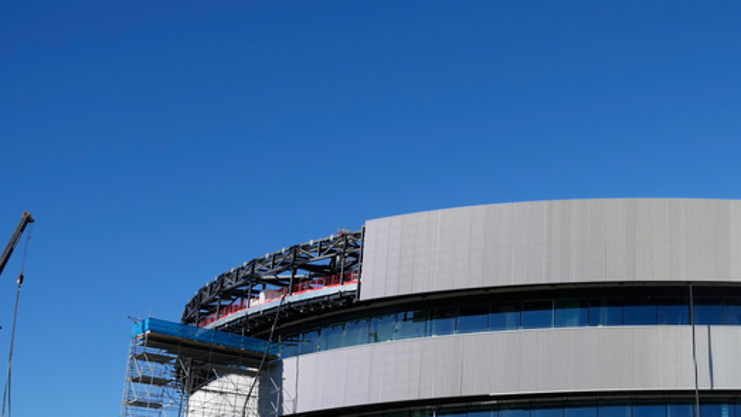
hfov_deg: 43.2
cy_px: 352
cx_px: 724
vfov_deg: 28.2
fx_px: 805
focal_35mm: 41
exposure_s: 1/1000
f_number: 7.1
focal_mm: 20
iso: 320
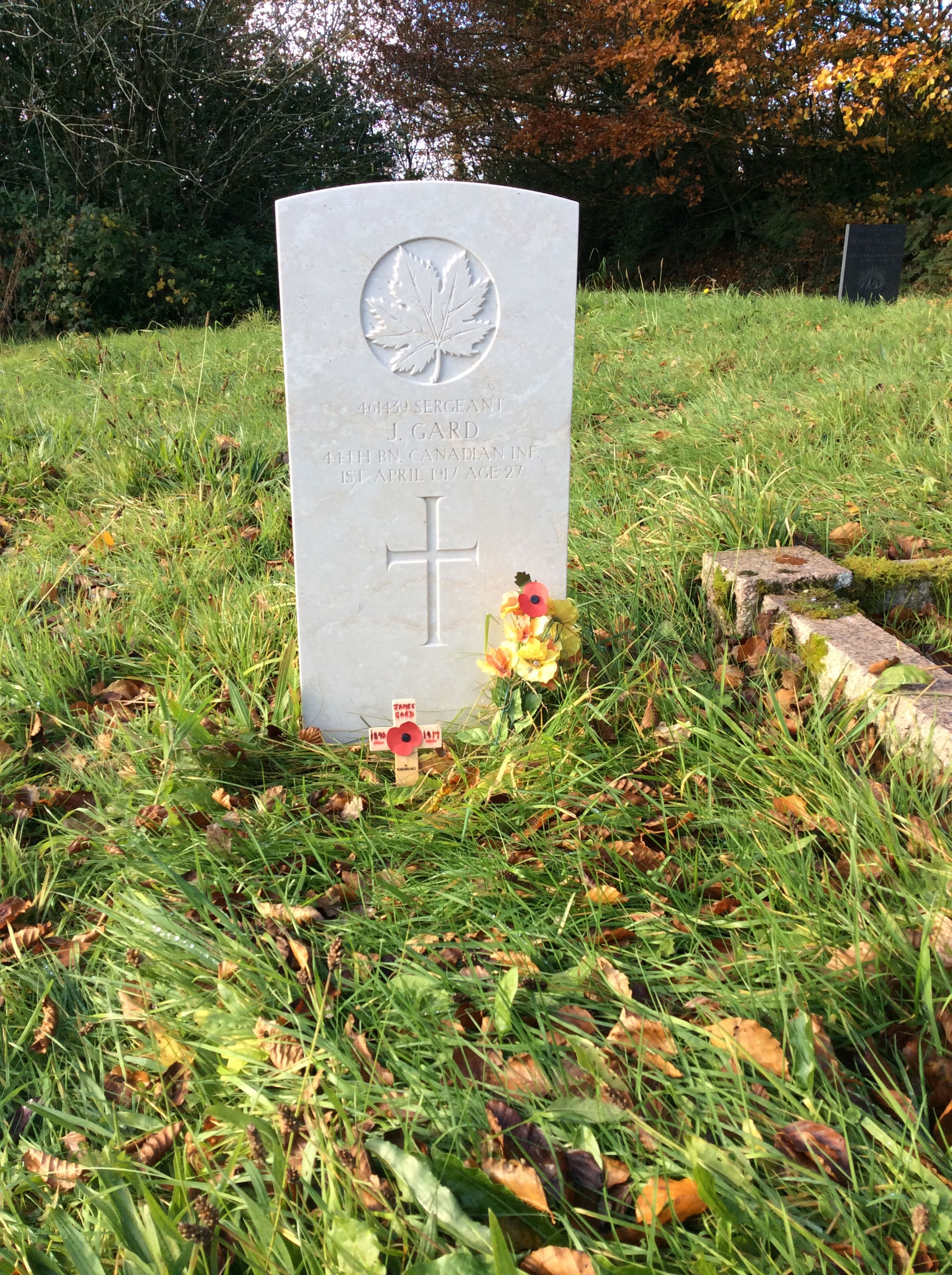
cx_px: 476
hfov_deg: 44.1
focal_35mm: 32
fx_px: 1177
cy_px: 638
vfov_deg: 56.9
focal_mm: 3.3
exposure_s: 1/206
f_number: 2.4
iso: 32
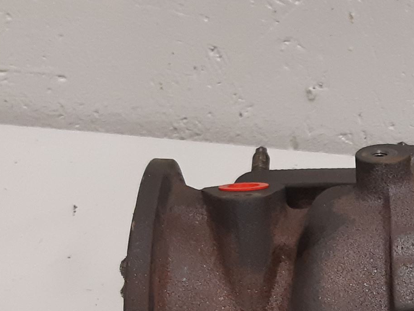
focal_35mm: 58
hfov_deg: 30.0
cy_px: 321
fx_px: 694
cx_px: 448
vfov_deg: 24.0
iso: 200
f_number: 1.7
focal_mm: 3.93
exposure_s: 1/50
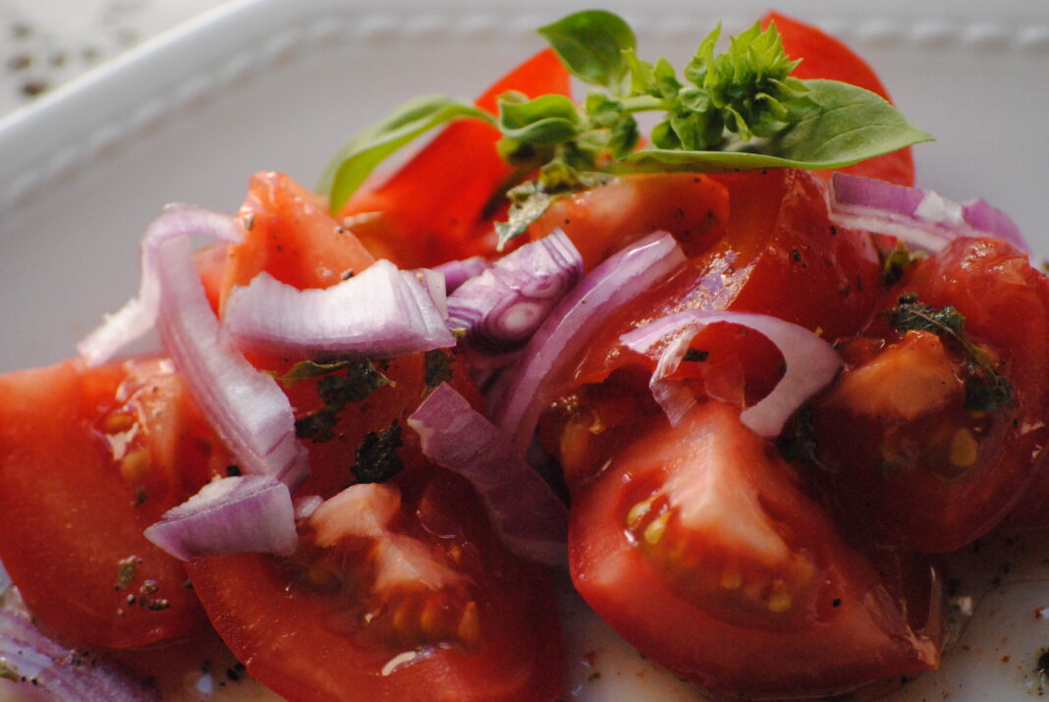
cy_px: 351
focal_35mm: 285
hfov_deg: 7.2
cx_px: 524
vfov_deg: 4.8
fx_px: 8315
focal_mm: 190
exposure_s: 1/250
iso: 1600
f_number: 5.6
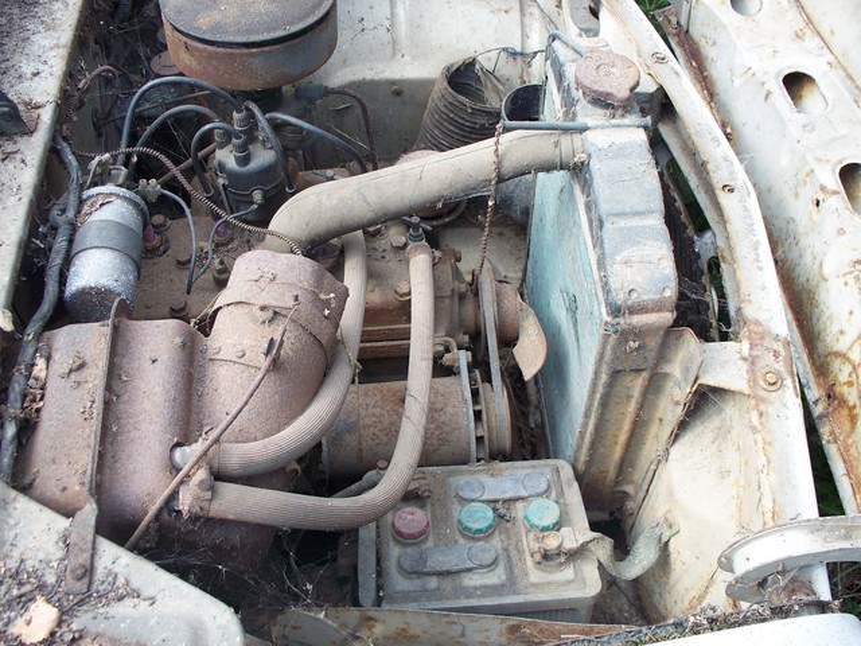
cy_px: 323
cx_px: 430
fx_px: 895
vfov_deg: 39.7
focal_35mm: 36
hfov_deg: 51.4
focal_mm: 7.54
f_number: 2.8
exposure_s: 1/160
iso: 80
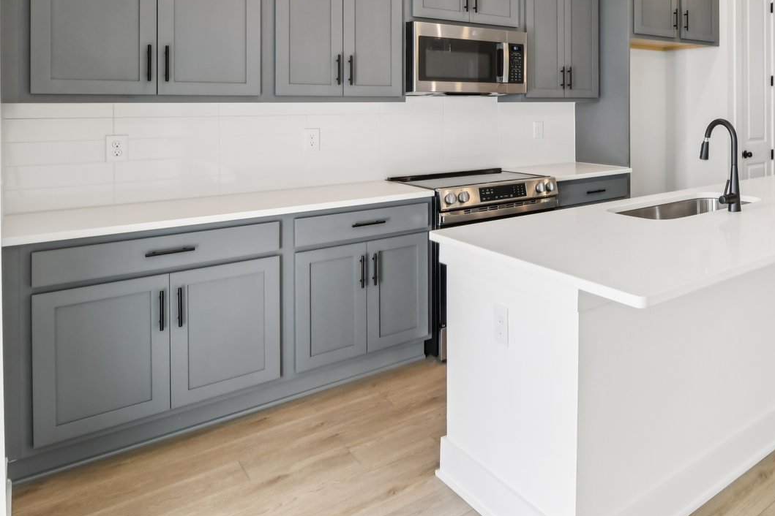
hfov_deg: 57.2
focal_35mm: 29
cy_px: 117
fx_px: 624
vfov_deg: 43.3
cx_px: 656
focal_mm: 15
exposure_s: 1/60
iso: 400
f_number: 8
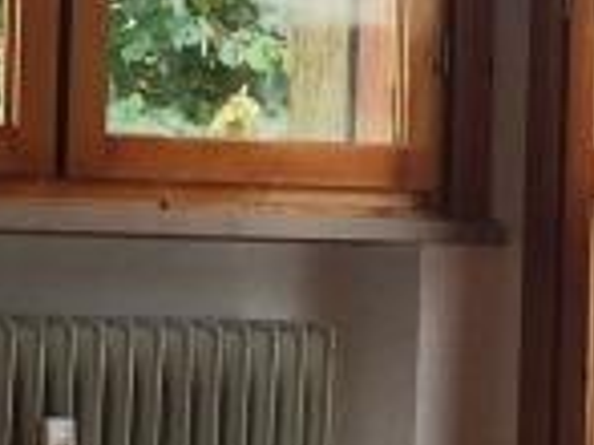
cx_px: 481
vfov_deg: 7.3
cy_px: 218
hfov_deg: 9.8
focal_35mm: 202
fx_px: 3463
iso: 50
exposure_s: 1/100
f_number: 2.2
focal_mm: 4.15
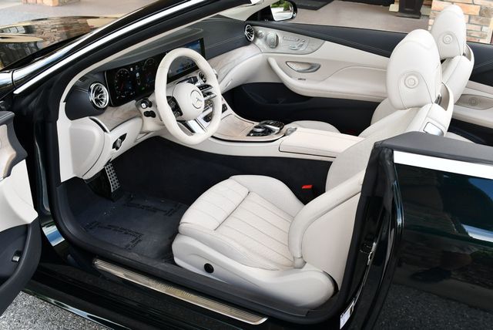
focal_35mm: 36
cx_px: 246
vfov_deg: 36.9
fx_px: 493
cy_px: 165
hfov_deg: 53.1
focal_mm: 18
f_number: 5.6
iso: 400
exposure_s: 1/250
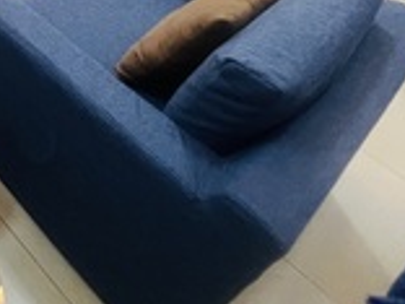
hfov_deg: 36.1
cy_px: -79
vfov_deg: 30.6
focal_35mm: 38
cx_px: -97
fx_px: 445
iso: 400
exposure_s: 1/50
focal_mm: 1.57
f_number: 1.8
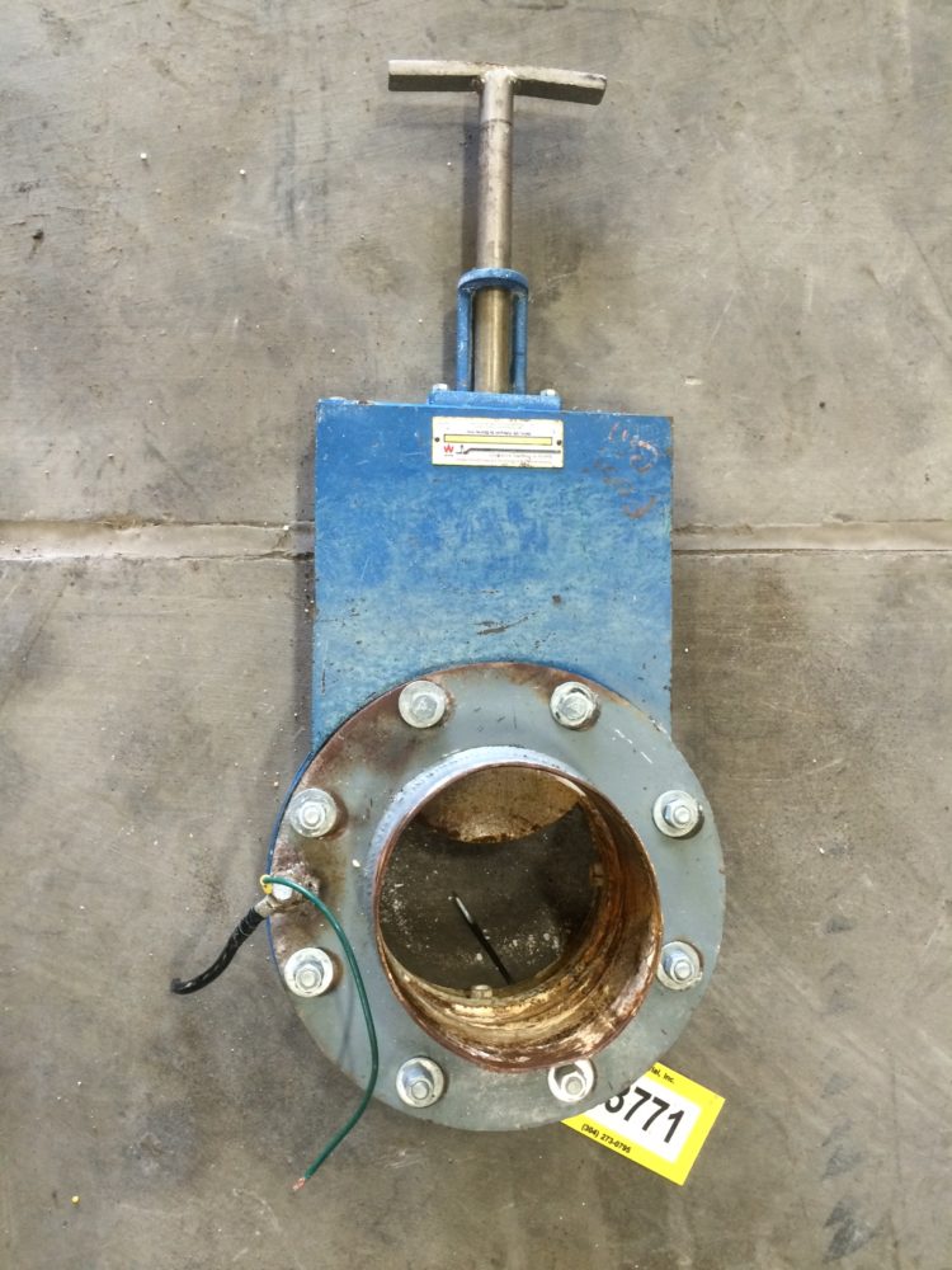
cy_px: 635
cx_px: 476
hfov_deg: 48.2
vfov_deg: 61.7
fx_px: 1063
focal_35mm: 29
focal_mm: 4.15
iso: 125
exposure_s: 1/30
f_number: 2.2
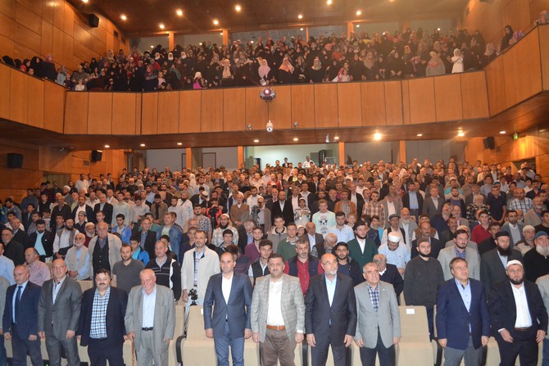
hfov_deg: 67.4
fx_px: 412
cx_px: 274
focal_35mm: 27
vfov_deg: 48.0
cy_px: 183
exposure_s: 1/60
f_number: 3.5
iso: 3200
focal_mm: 18
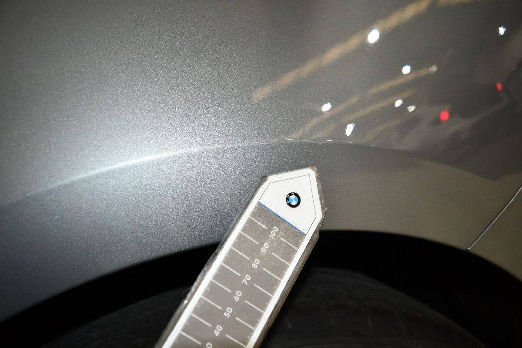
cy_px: 174
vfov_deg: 47.9
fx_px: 391
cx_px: 261
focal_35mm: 27
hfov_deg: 67.4
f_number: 3.5
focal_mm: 18
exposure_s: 1/60
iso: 640
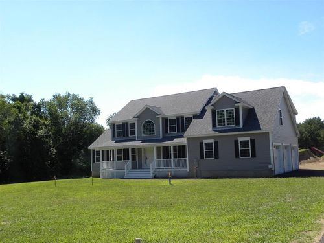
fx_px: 346
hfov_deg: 50.1
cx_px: 162
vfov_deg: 38.7
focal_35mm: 37
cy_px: 122
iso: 64
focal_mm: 6.6
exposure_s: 1/250
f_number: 5.6
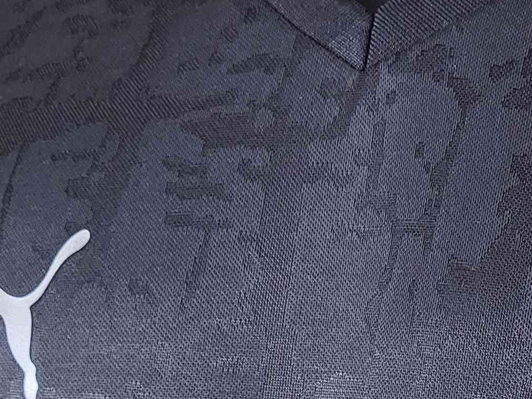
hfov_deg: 18.4
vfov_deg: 14.2
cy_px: 357
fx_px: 1583
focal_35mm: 103
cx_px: 582
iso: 160
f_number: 1.8
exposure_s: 1/100
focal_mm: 4.25
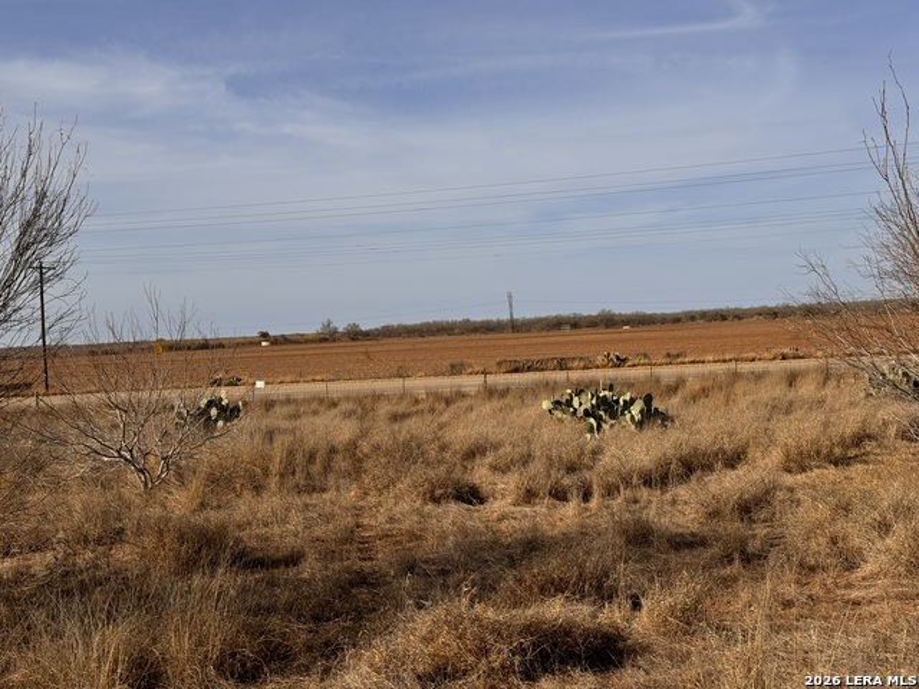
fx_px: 1274
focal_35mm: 48
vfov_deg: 30.3
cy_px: 344
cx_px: 460
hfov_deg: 39.7
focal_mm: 6.76
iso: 64
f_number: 1.78
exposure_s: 1/7937
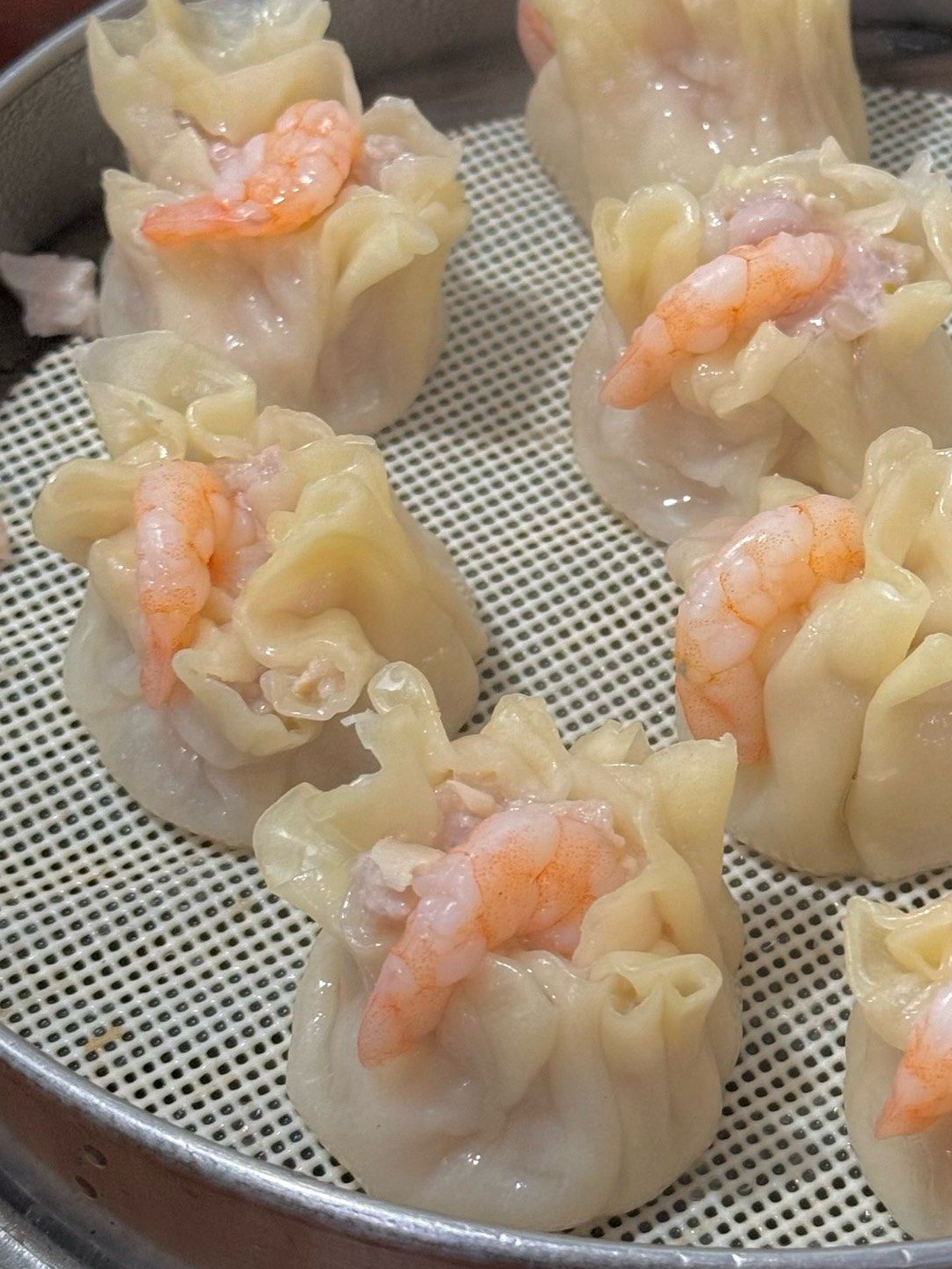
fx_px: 3337
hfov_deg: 16.1
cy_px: 580
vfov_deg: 21.5
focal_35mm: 91
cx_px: 810
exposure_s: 1/50
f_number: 1.78
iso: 100
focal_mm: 6.86
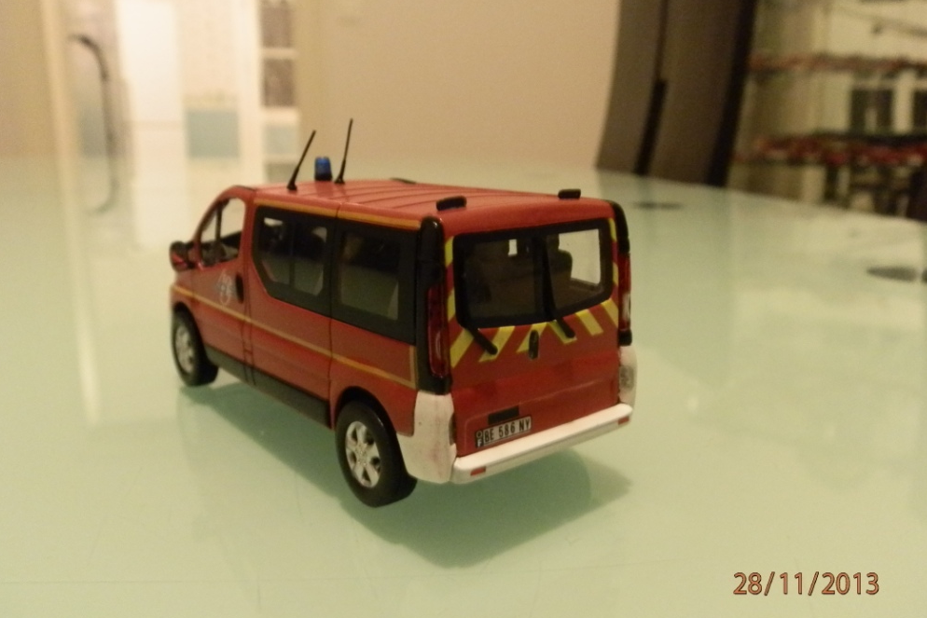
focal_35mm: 30
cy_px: 302
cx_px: 460
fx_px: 773
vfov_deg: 43.6
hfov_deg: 61.9
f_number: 3.1
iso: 400
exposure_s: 1/8
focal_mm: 5
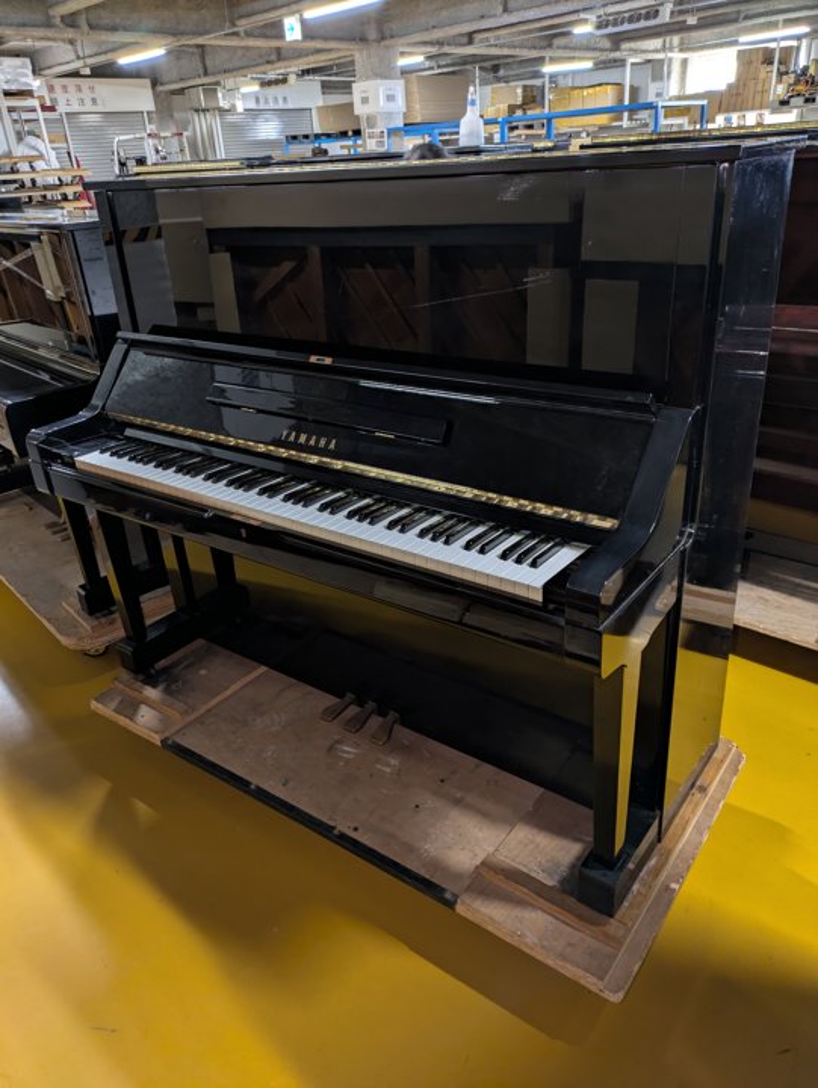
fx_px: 787
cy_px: 544
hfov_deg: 54.9
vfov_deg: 69.4
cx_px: 409
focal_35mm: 25
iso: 153
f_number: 1.89
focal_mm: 5.43
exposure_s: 1/25
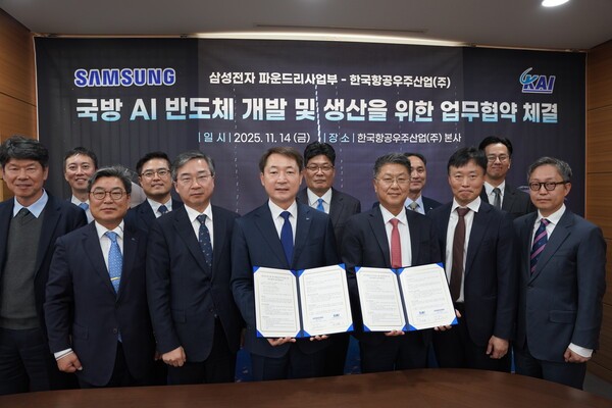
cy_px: 204
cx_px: 306
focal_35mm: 24
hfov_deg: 73.7
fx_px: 408
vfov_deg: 53.1
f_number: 4
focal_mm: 24
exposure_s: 1/160
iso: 1250
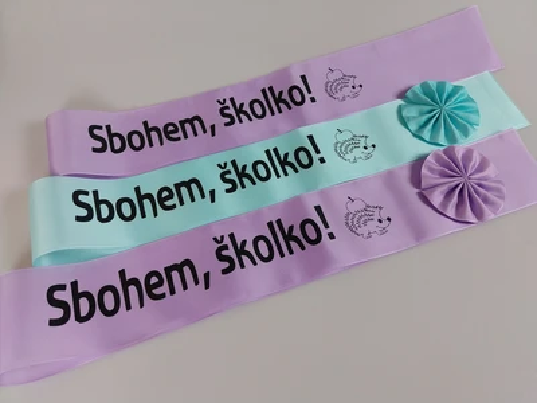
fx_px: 403
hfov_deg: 67.3
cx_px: 268
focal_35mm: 26
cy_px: 202
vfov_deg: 53.1
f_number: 1.8
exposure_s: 1/50
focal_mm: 4
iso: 100
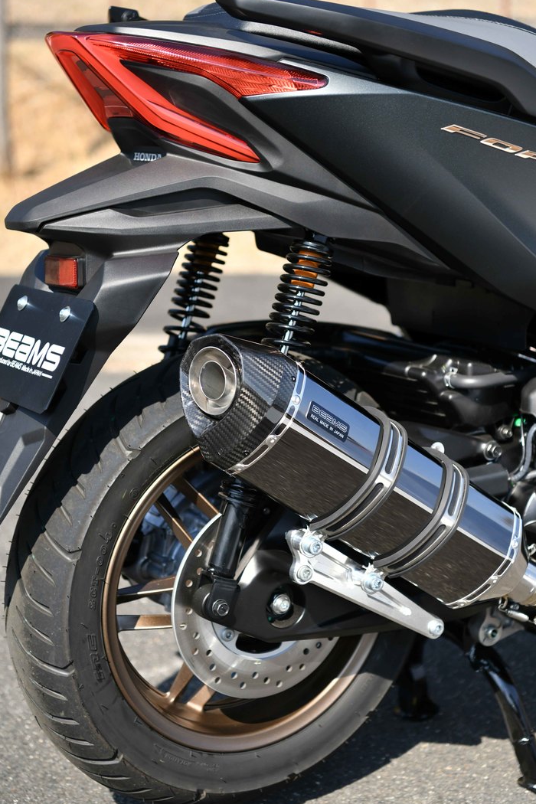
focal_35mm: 64
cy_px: 366
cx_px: 293
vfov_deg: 31.4
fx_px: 1429
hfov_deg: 21.2
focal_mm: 56
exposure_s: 1/6400
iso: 640
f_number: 3.5
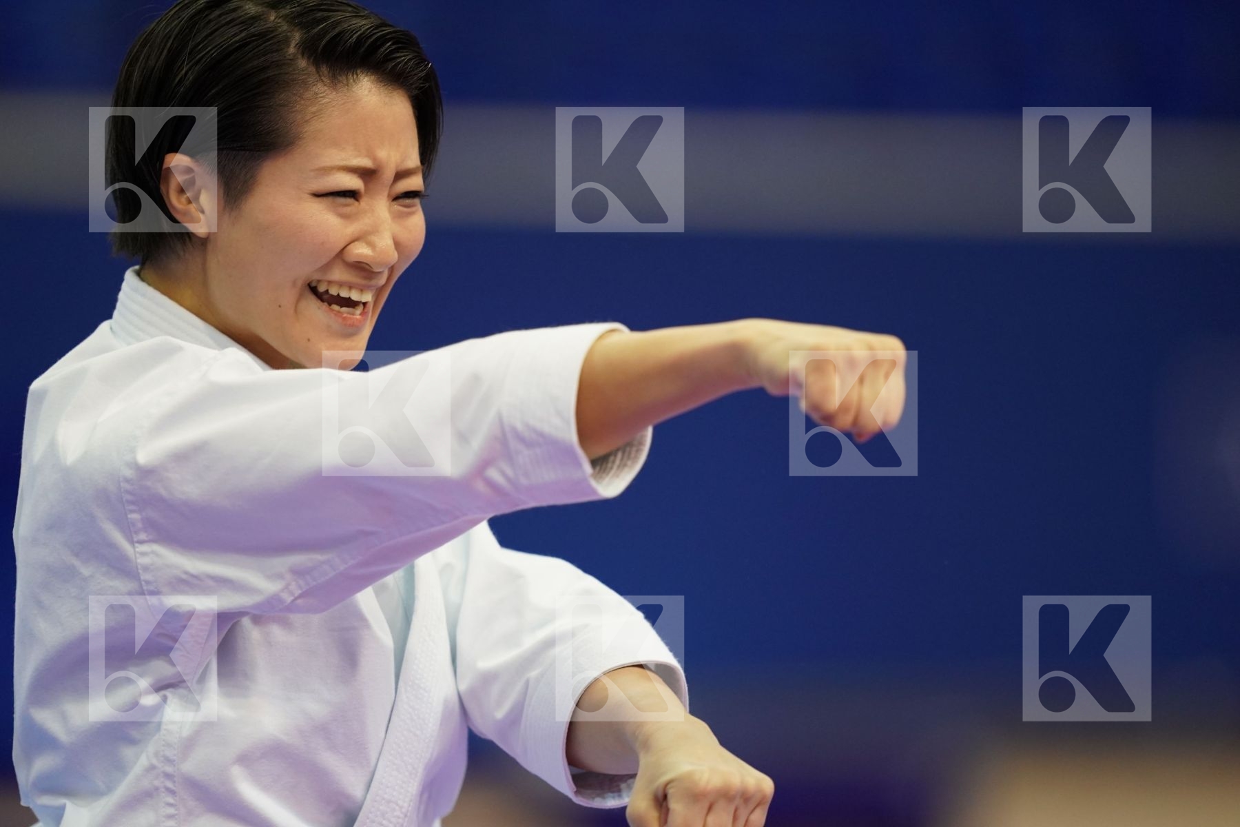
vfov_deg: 3.4
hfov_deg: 5.2
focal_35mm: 400
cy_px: 414
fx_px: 13777
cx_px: 620
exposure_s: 1/500
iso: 2500
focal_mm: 400
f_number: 2.8
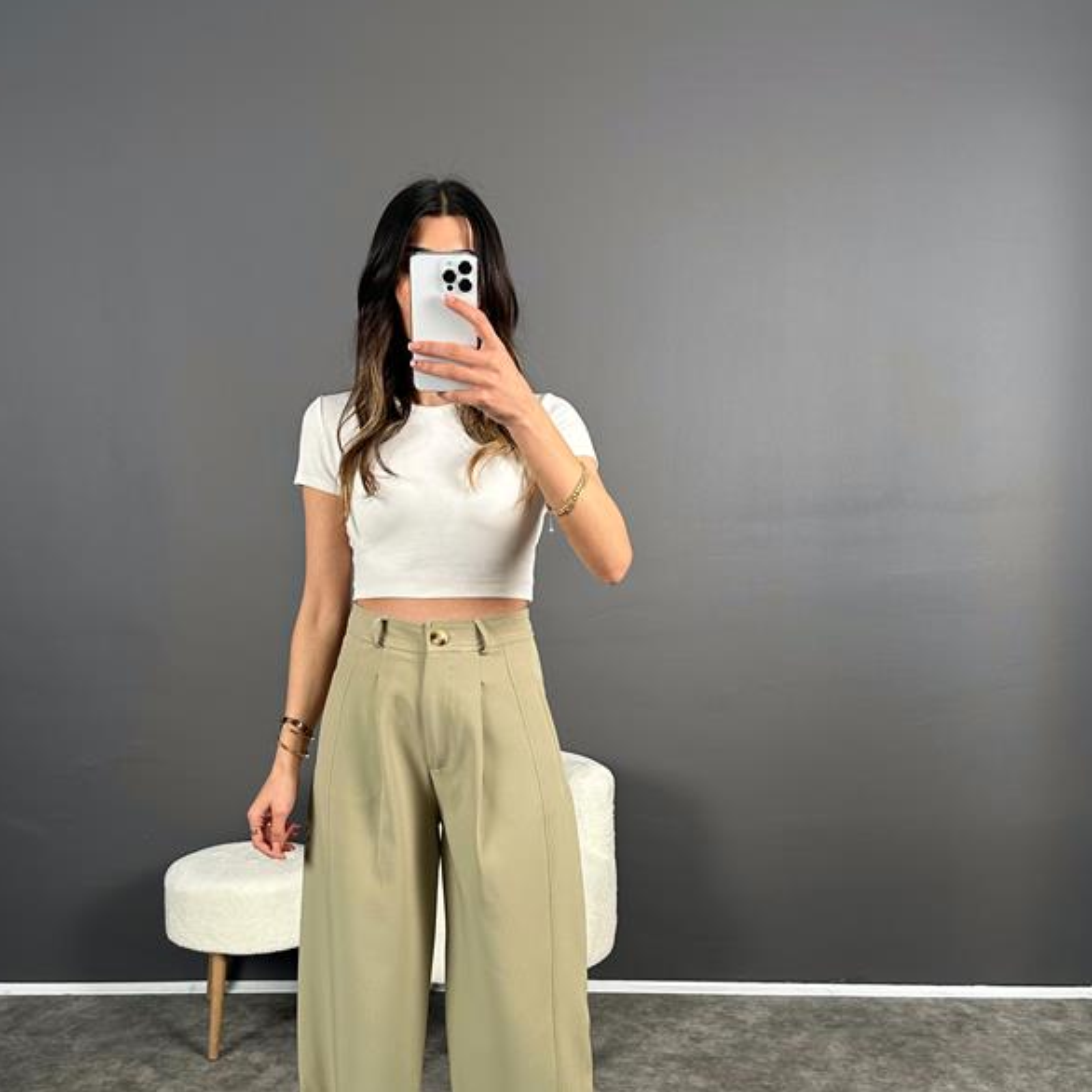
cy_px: 676
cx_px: 485
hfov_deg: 48.4
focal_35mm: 34
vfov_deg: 48.0
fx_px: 1213
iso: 125
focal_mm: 6.86
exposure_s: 1/121
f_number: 1.78
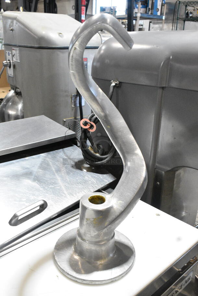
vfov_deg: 55.1
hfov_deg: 38.4
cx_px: 99
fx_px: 284
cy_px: 148
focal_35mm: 34
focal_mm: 23
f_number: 8
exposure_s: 1/320
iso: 6400
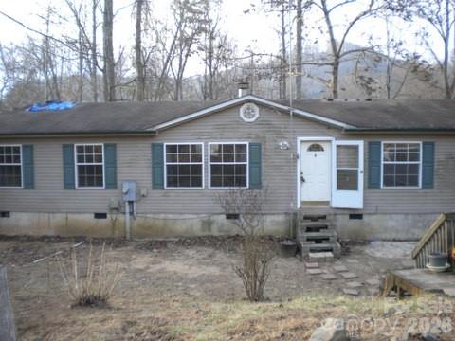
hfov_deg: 52.6
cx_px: 228
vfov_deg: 40.7
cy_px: 170
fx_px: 460
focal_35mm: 35
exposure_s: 1/58.3
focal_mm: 6.3
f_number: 3.1
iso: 120
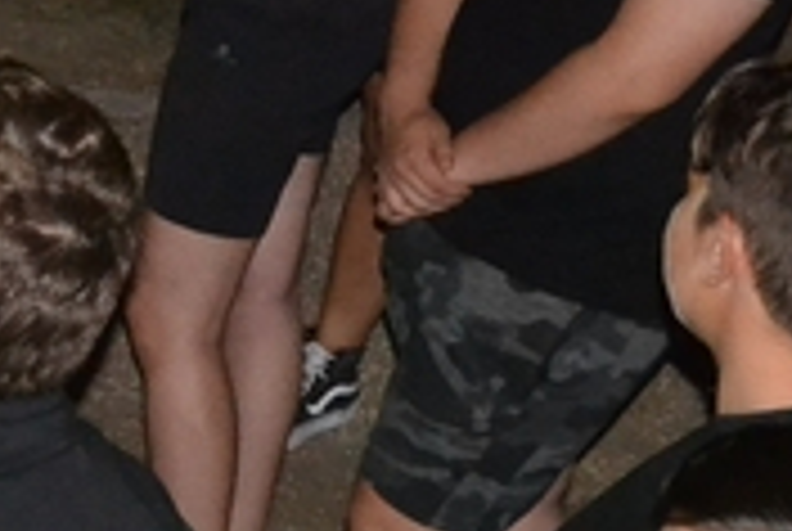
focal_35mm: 210
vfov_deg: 6.5
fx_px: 4628
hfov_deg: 9.4
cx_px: -576
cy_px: -254
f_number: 7.1
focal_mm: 26
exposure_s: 1/60
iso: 3200
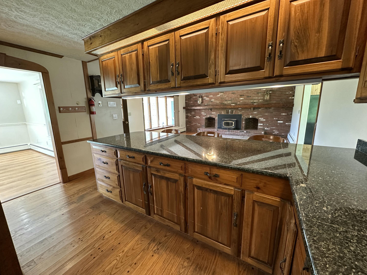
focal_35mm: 14
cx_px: 184
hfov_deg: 102.1
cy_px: 138
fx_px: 148
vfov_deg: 85.7
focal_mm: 2.22
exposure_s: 1/60
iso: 400
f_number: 2.2
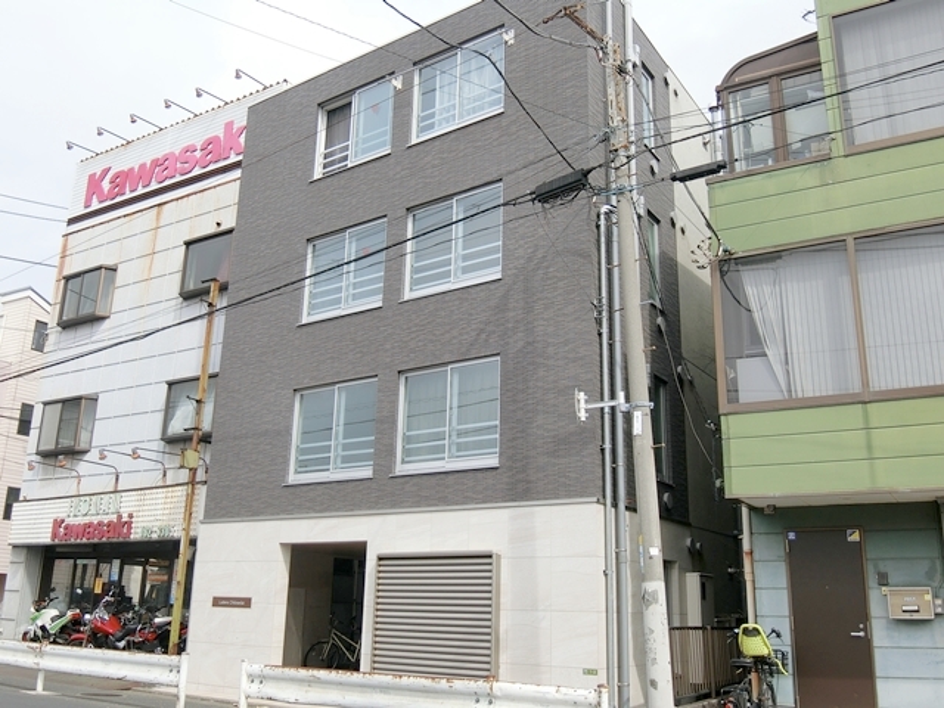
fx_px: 927
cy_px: 354
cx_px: 472
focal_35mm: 34
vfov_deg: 41.8
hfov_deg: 54.0
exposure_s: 1/800
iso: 80
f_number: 3.4
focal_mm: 7.2
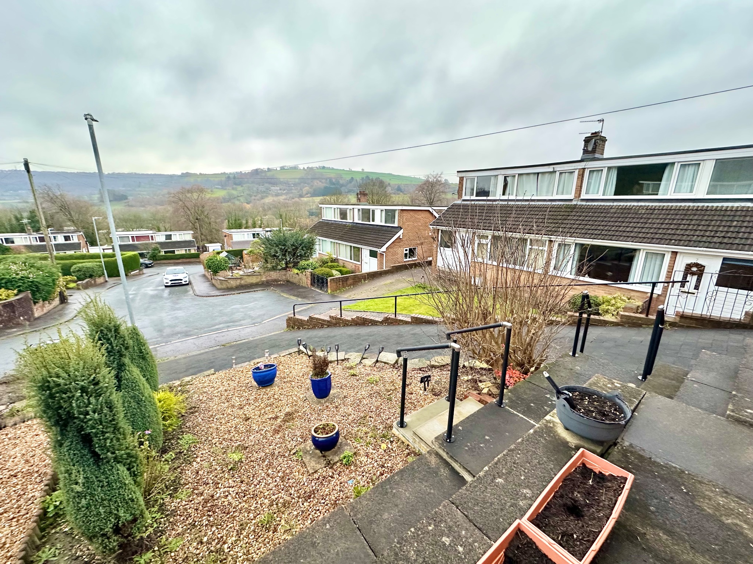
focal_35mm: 14
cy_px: 282
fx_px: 305
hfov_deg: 102.1
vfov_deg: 85.7
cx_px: 376
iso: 320
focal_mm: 2.22
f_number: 2.2
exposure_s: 1/97
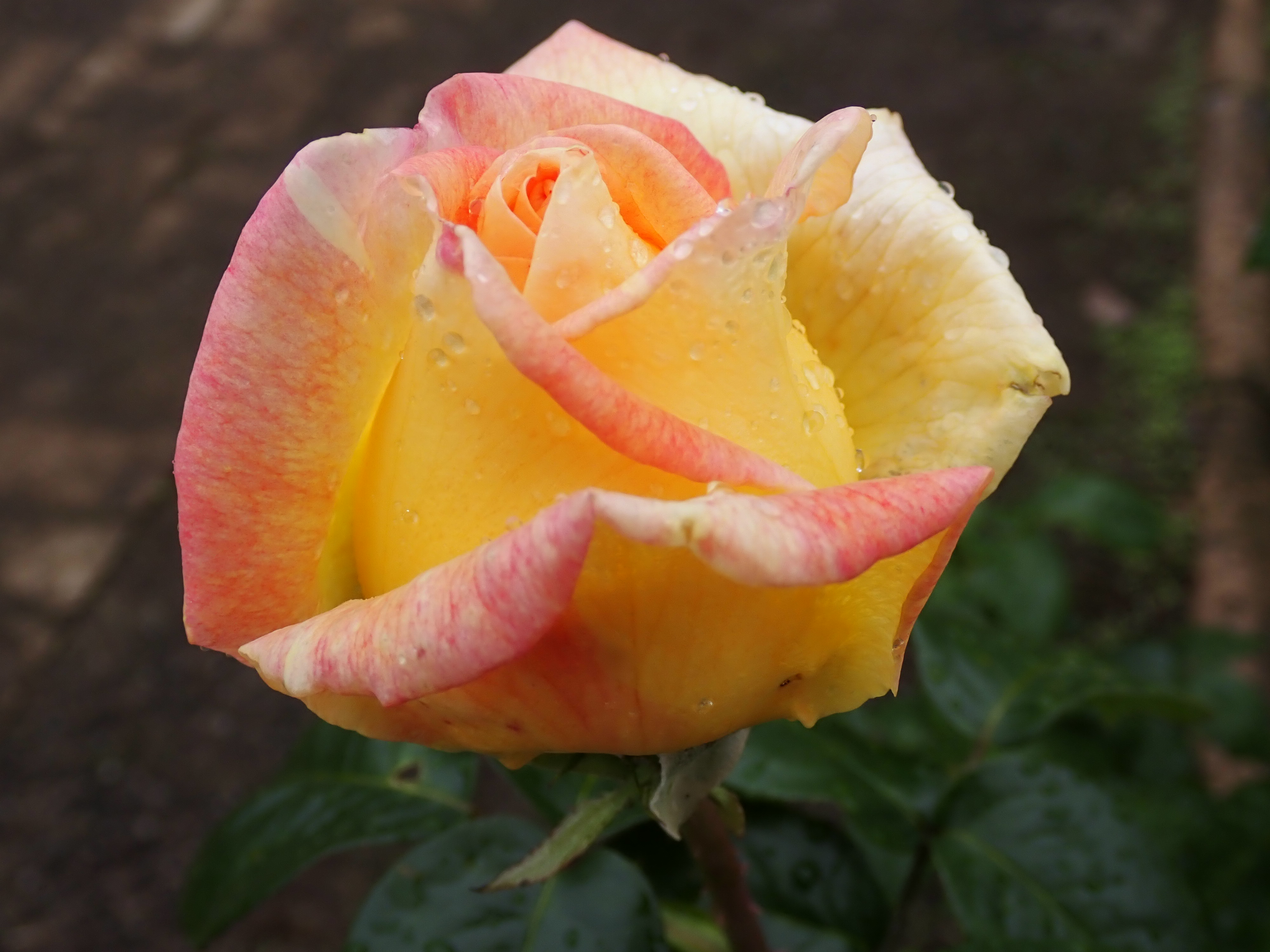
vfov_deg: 32.9
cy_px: 476
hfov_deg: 42.9
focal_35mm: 44
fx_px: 1614
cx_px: 635
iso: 100
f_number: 4
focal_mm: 7.84
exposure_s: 1/400
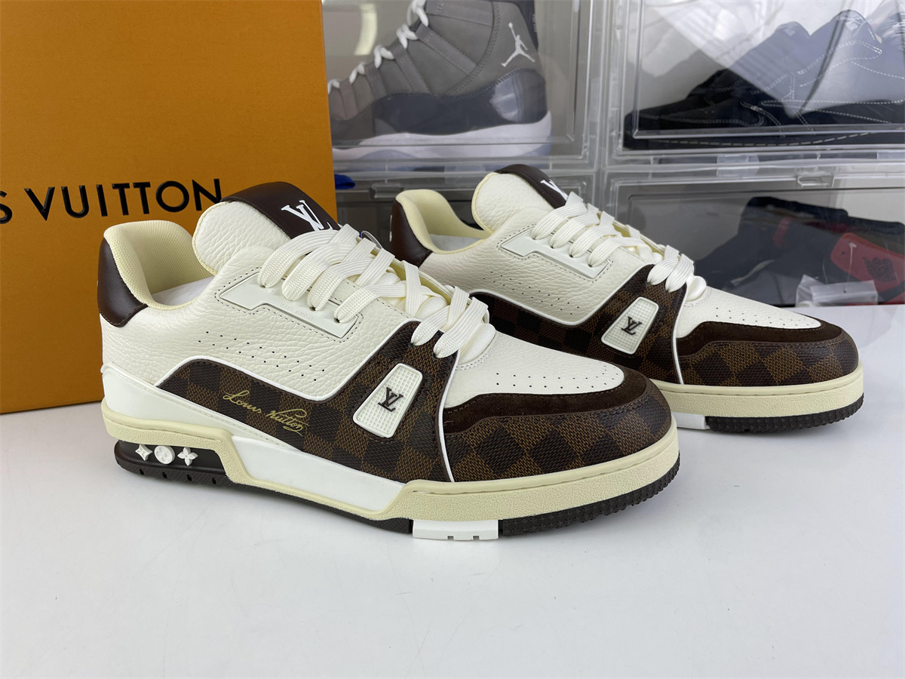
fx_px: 680
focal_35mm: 26
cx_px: 452
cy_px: 340
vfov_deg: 53.1
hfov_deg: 67.3
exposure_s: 1/284
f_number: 1.6
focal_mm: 4.2
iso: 32
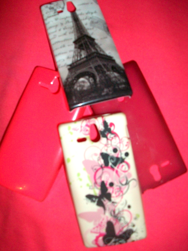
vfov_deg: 54.0
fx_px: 246
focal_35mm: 34
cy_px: 126
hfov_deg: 41.8
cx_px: 94
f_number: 2.8
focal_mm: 5.7
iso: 200
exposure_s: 1/60
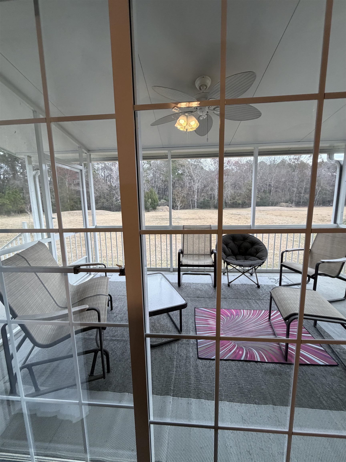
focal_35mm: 14
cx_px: 173
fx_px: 187
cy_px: 231
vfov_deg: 102.1
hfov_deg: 85.7
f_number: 2.2
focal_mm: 2.22
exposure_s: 1/120
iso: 200
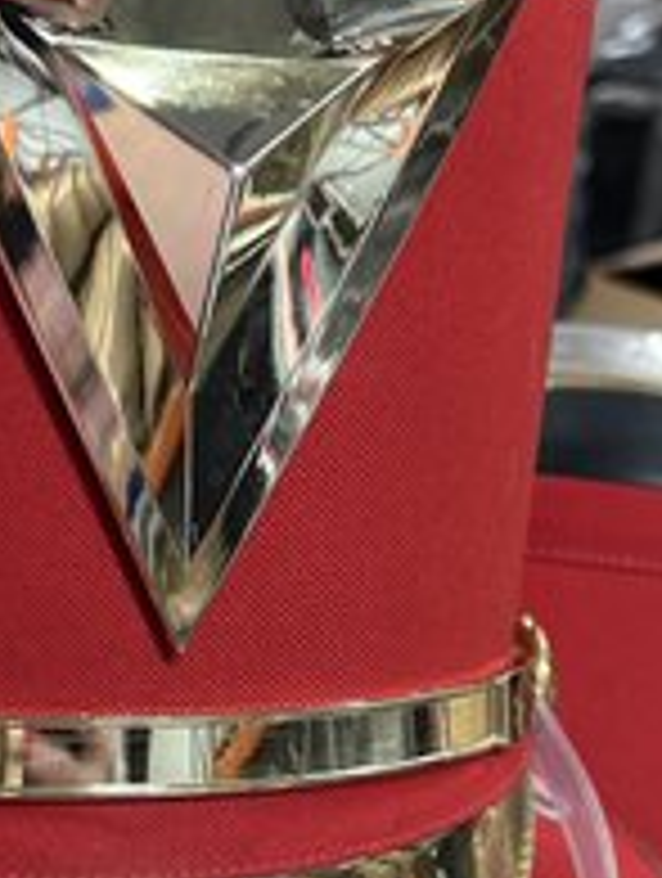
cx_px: 245
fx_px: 1601
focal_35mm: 63
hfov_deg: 23.3
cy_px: 646
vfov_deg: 30.2
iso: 320
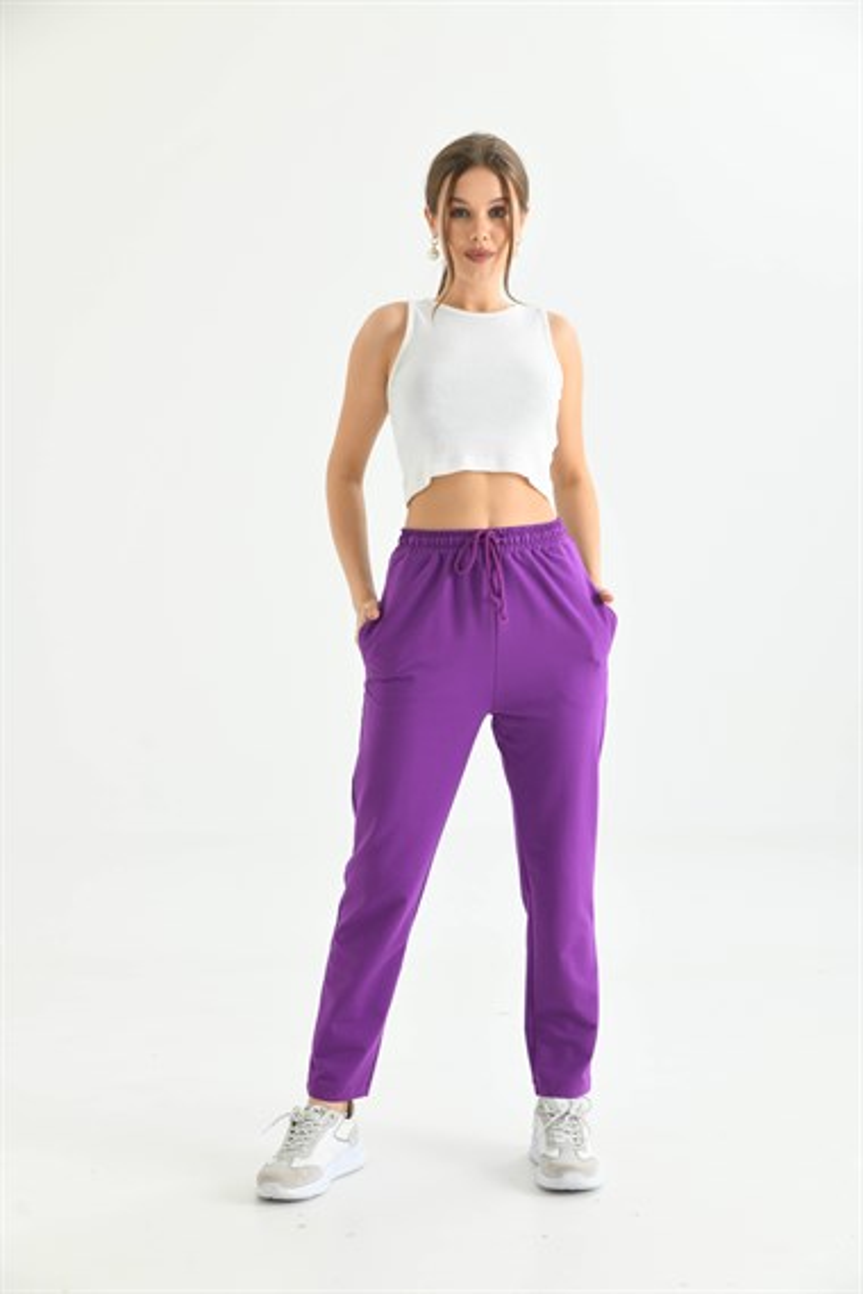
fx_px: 1870
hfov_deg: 26.0
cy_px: 647
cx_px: 432
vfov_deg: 38.2
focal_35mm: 52
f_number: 5.6
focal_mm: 52
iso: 160
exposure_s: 1/125
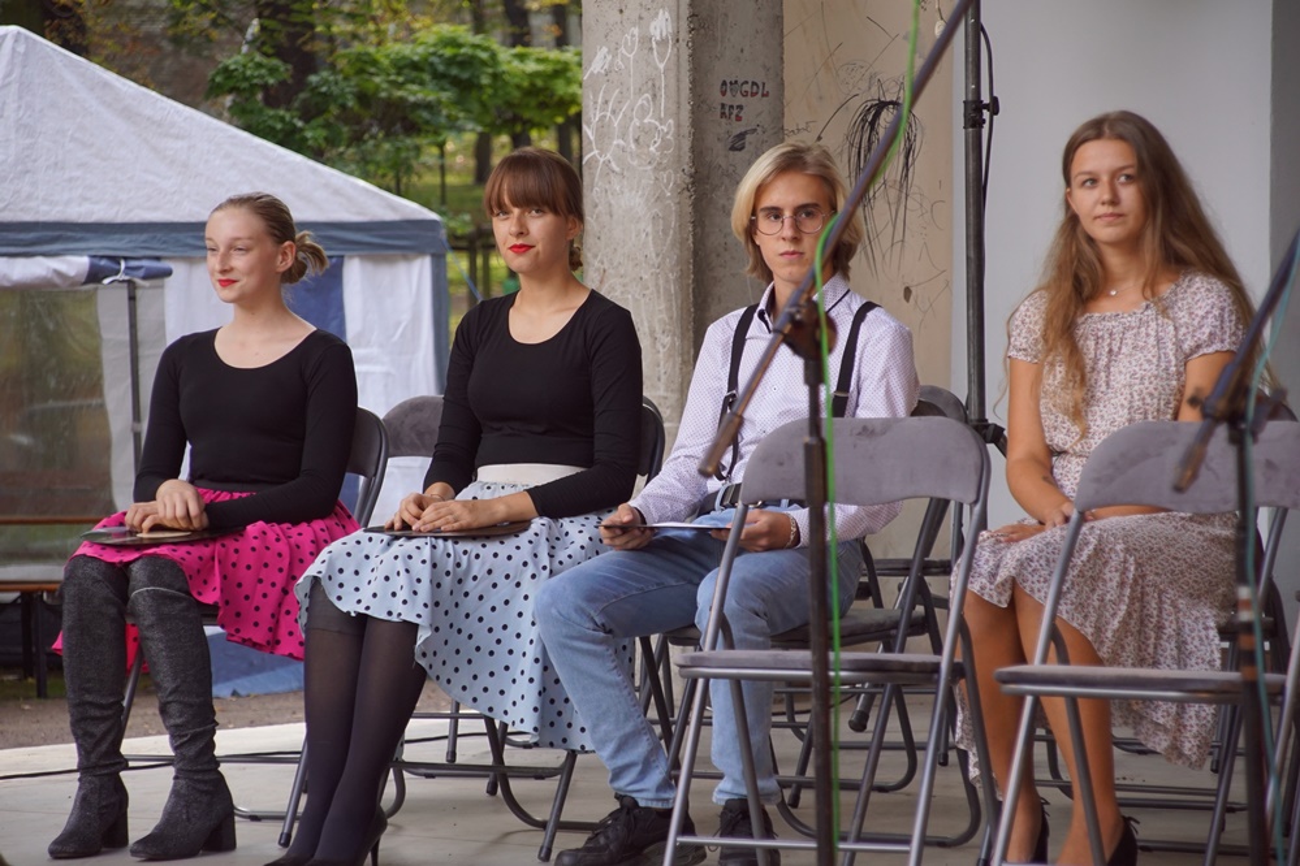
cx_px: 650
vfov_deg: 8.7
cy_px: 433
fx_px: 5687
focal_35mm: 158
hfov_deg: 13.0
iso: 400
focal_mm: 105
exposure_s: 1/200
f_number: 5.6
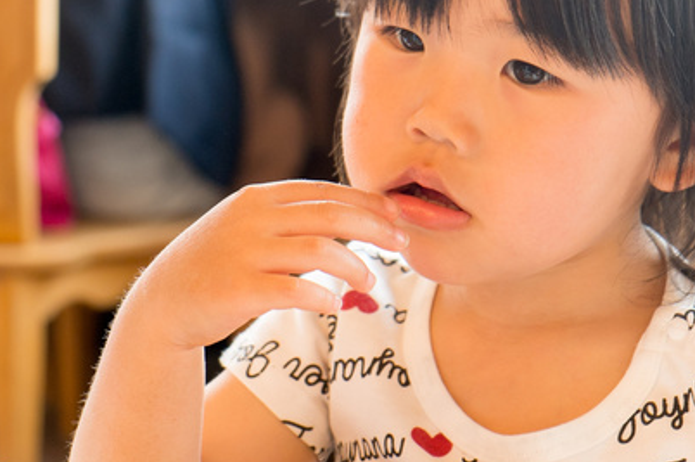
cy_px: 162
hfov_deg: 17.1
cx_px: 356
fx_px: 2314
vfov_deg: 11.4
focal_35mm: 120
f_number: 4
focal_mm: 44.4
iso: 400
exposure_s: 1/40
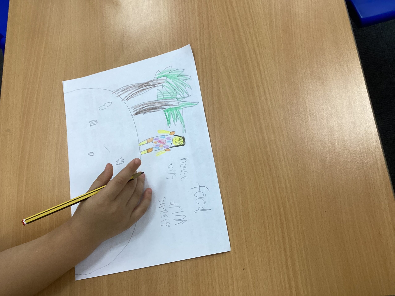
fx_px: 354
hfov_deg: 58.4
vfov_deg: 45.4
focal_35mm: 31
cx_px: 198
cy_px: 148
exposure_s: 1/50
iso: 80
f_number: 2.4
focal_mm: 3.3
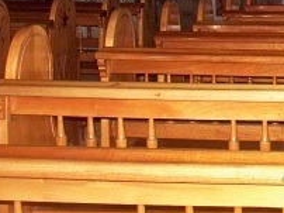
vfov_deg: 12.8
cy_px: -76
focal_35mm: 111
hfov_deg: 16.6
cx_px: 391
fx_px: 910
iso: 400
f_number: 2.8
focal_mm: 7.54
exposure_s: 1/30
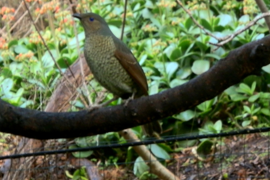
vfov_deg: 6.5
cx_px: 135
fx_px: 1575
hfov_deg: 9.8
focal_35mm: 210
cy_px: 84
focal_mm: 36.07
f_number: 4.2
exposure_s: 1/15
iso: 200
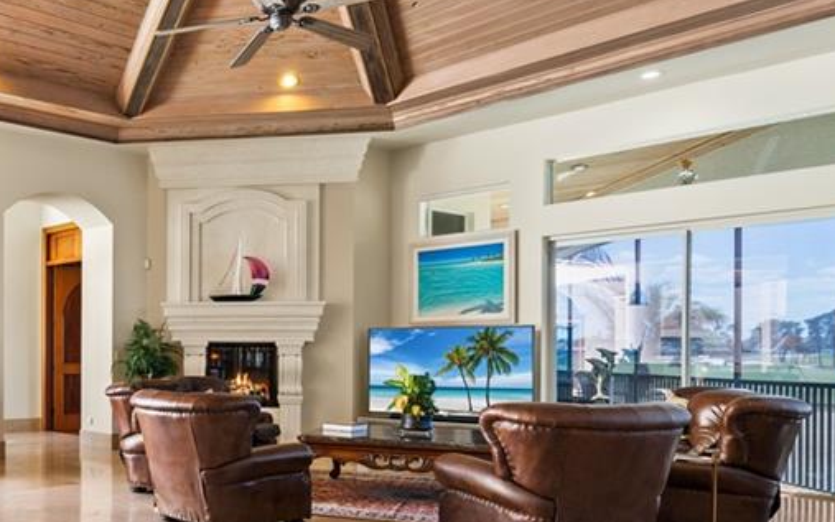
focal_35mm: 35
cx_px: 66
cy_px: 357
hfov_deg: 48.7
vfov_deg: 35.8
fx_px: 797
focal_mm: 17
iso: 400
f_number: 8
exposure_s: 1/6
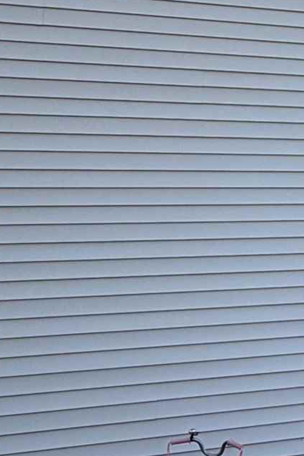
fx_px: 887
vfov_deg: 28.5
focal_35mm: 70
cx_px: 618
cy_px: 128
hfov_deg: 15.4
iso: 40
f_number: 2.2
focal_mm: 2.22
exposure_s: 1/239
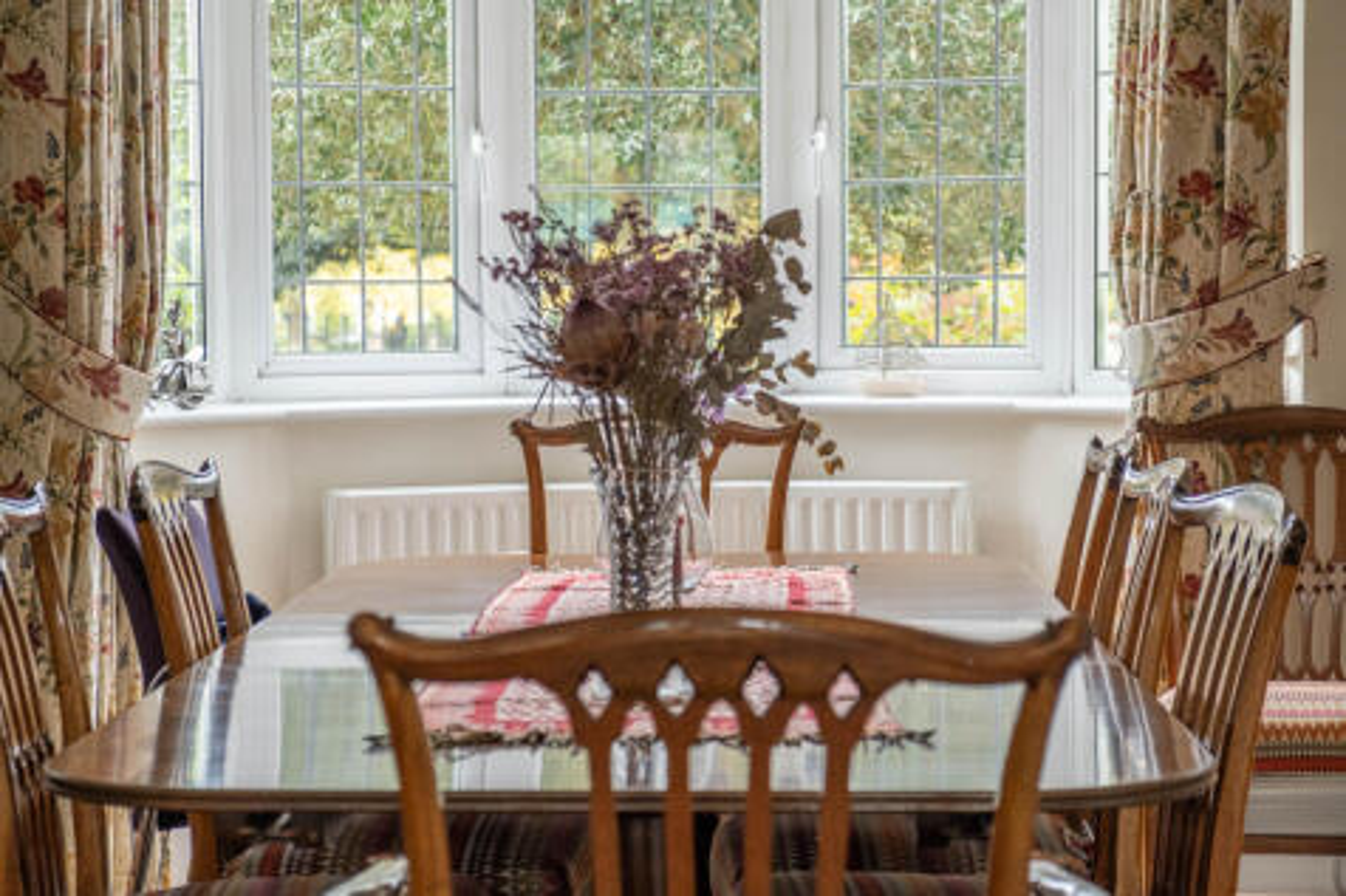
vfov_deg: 17.9
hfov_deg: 26.7
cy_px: 448
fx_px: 2840
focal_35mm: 76
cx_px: 673
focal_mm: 50.5
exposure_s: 1/13
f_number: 4
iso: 320
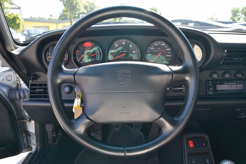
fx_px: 359
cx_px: 123
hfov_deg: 37.9
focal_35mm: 52
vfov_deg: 25.8
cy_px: 82
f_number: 7.1
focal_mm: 35
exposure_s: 1/200
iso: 400
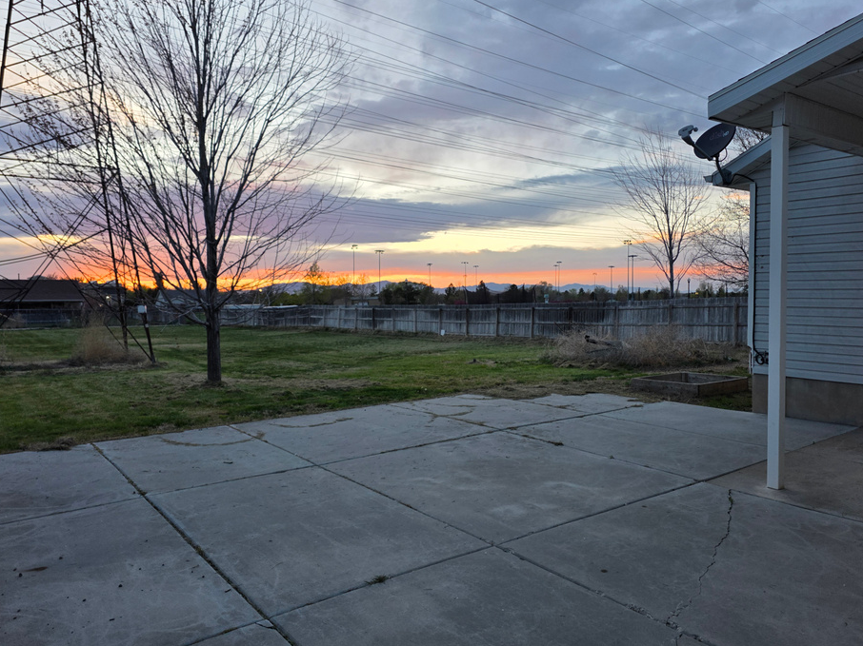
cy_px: 306
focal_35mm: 26
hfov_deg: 67.2
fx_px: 648
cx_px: 466
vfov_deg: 53.0
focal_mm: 6.3
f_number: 1.7
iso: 64
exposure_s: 1/180
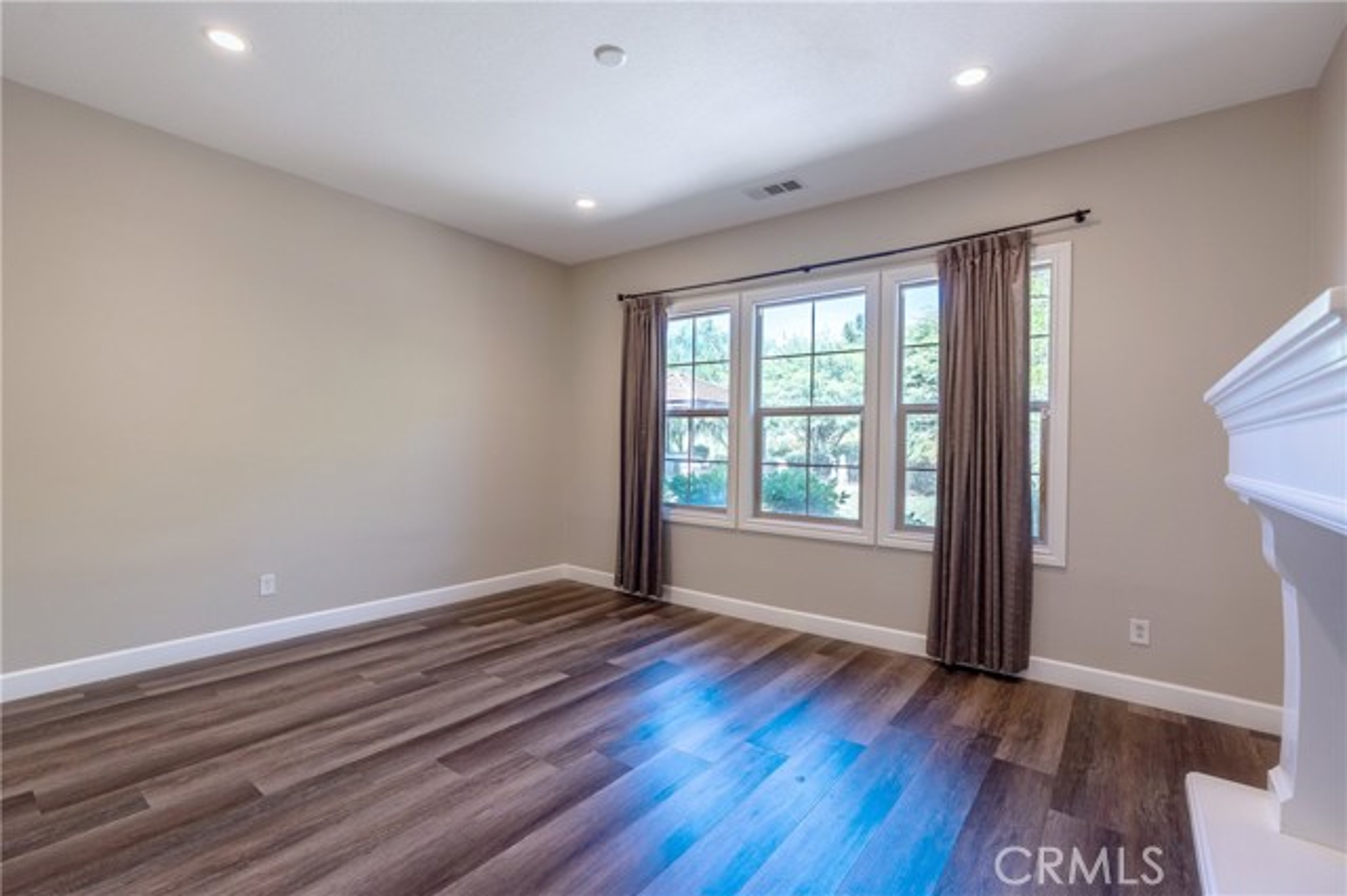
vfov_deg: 73.7
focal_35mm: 16
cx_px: 674
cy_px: 448
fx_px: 598
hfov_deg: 96.8
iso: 125
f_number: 4
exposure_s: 1/60
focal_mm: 16
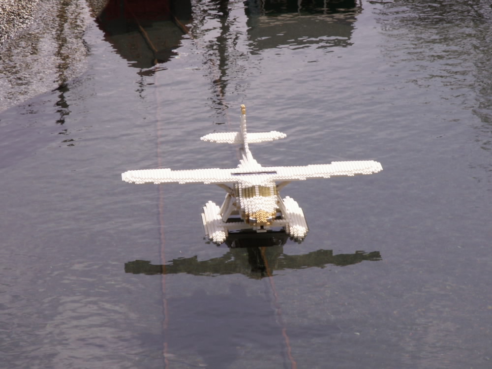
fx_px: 2402
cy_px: 184
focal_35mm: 169
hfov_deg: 11.7
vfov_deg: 8.8
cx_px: 246
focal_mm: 27.67
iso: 50
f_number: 8
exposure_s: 1/200
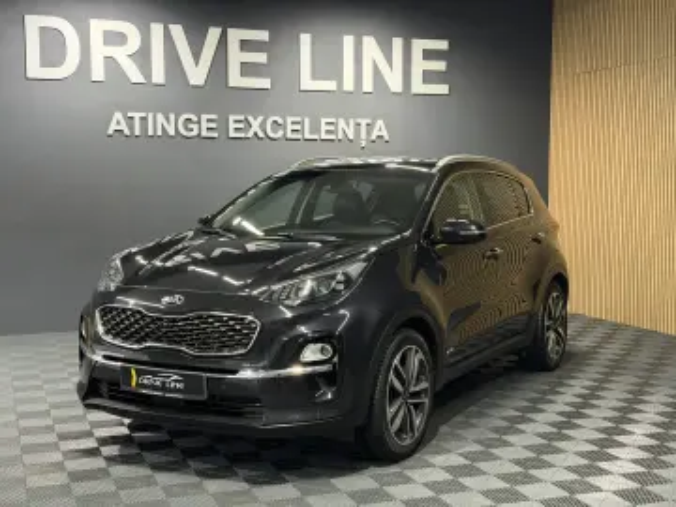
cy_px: 254
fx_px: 937
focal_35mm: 48
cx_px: 338
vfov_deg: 30.3
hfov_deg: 39.7
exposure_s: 1/100
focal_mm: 6.76
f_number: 1.78
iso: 320
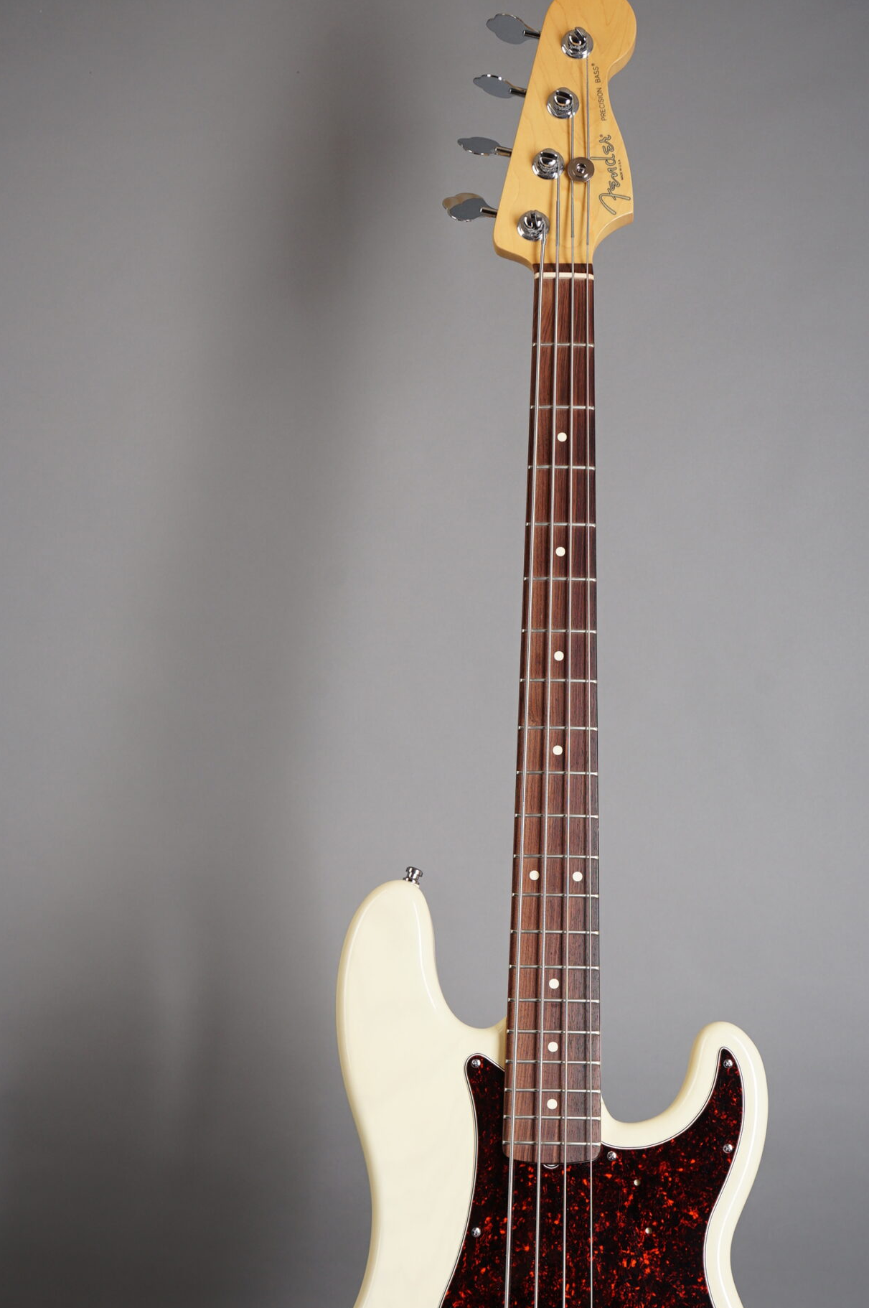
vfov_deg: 38.0
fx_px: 1887
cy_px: 825
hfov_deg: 25.8
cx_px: 561
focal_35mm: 52
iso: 160
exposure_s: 1/160
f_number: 7.1
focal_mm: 37
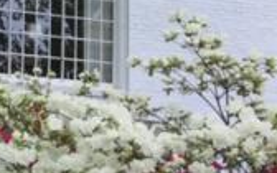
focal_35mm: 113
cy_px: 175
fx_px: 853
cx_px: -237
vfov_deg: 11.5
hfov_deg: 15.5
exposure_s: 1/422
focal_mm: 3.99
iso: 20
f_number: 1.8
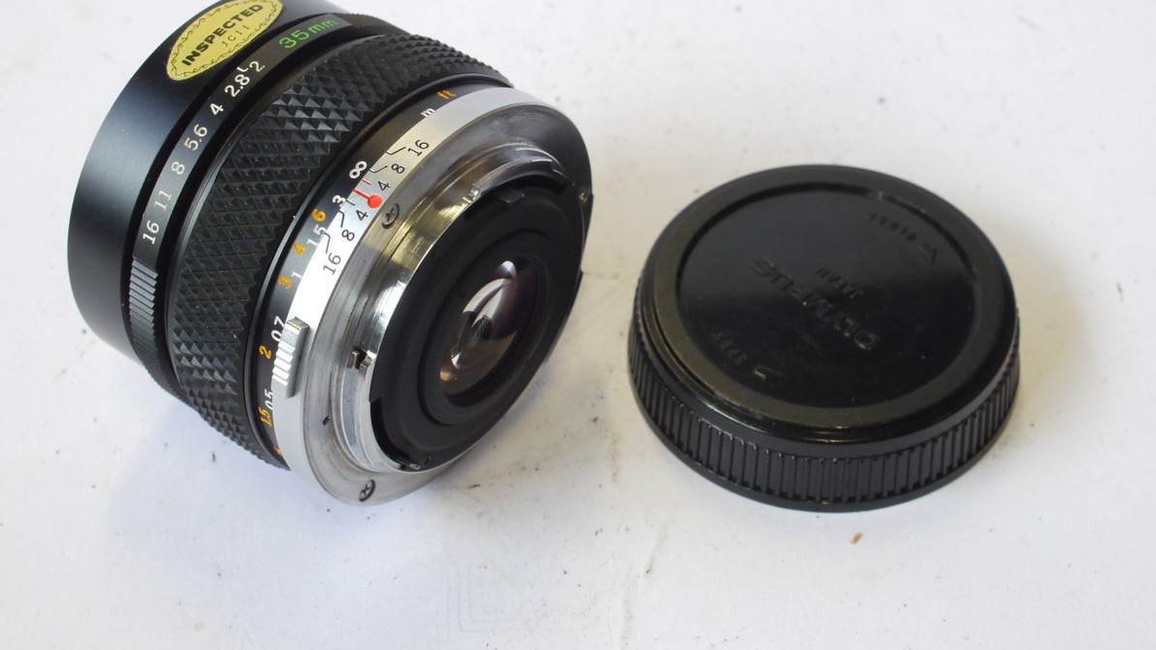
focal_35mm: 66
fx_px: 2023
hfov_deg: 31.9
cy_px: 245
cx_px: 582
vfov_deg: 18.2
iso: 800
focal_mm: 30
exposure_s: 1/50
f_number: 10
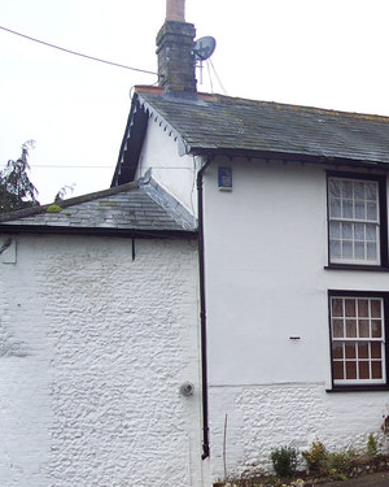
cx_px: 411
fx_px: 935
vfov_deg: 29.0
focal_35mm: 65
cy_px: 305
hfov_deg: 22.4
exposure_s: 1/125
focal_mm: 8
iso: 100
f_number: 3.4
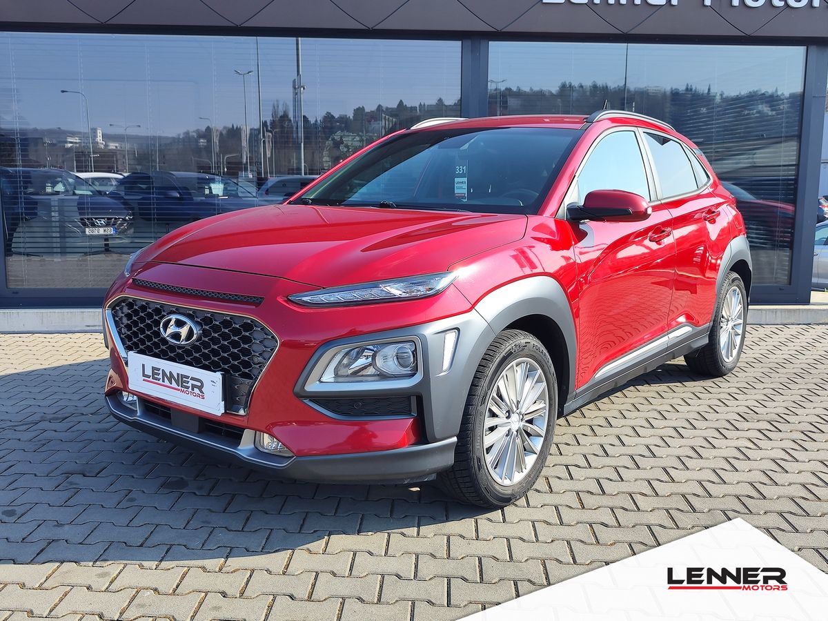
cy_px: 310
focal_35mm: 23
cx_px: 414
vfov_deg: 58.9
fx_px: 550
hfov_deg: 73.9
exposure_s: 1/399
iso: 50
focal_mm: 7.01
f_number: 1.69
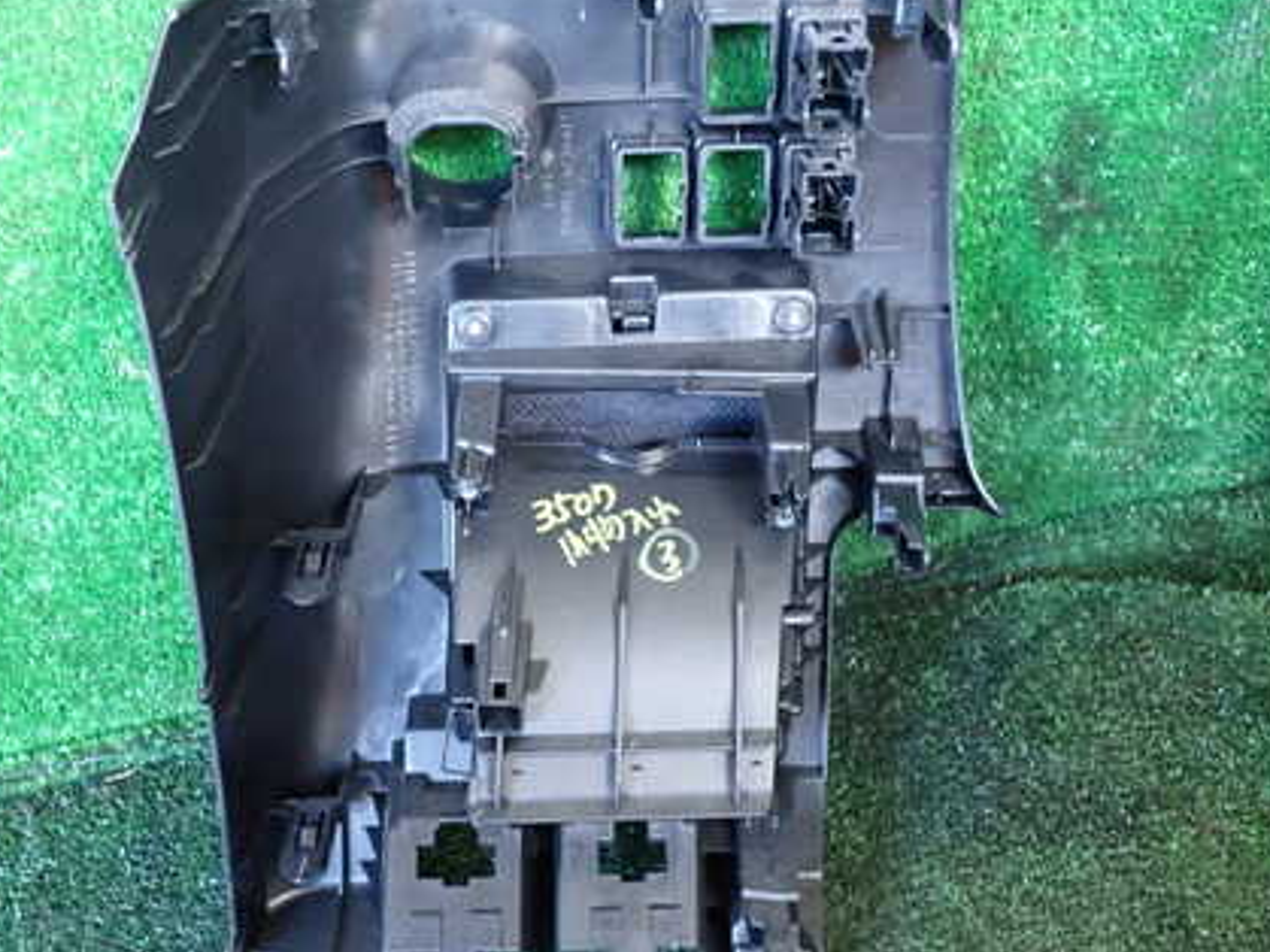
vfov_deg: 33.5
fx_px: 1577
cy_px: 424
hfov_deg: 43.8
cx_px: 573
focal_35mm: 43
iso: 640
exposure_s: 1/30
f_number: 2.3
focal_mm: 5.4
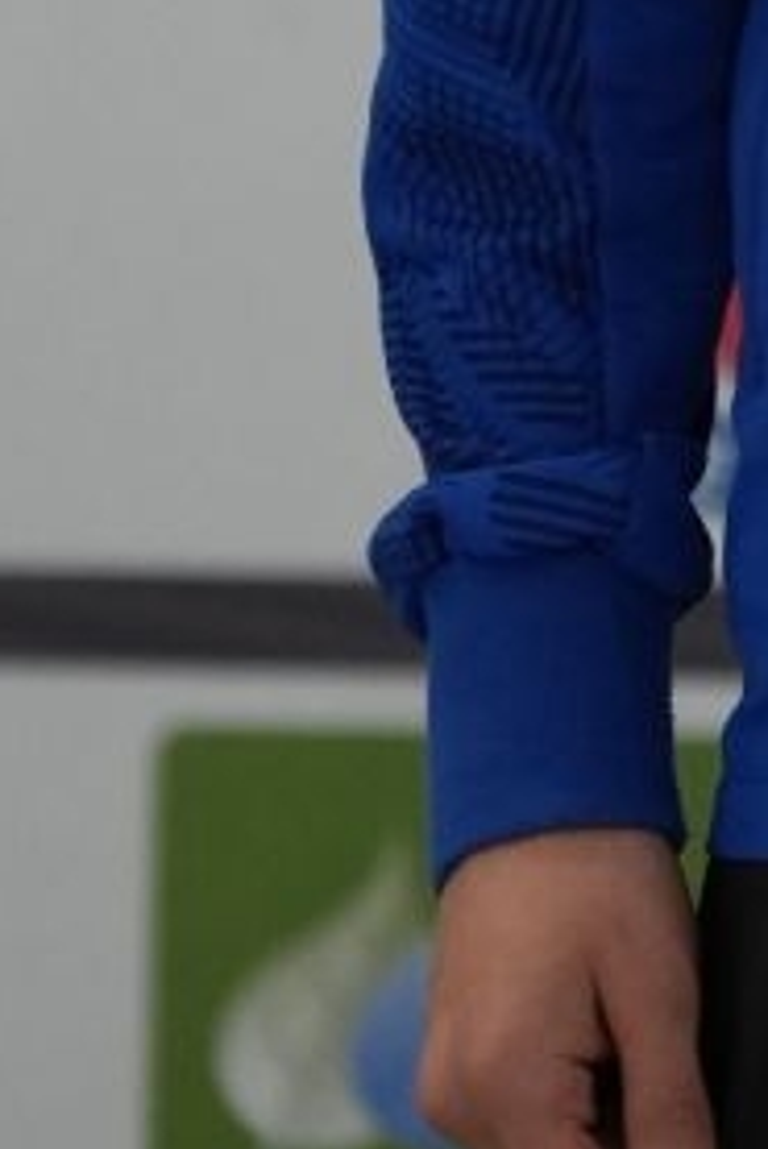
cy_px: -805
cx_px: 1474
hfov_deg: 1.1
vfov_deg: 1.6
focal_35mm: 1298
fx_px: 41481
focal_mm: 200
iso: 1600
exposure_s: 1/500
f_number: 2.8
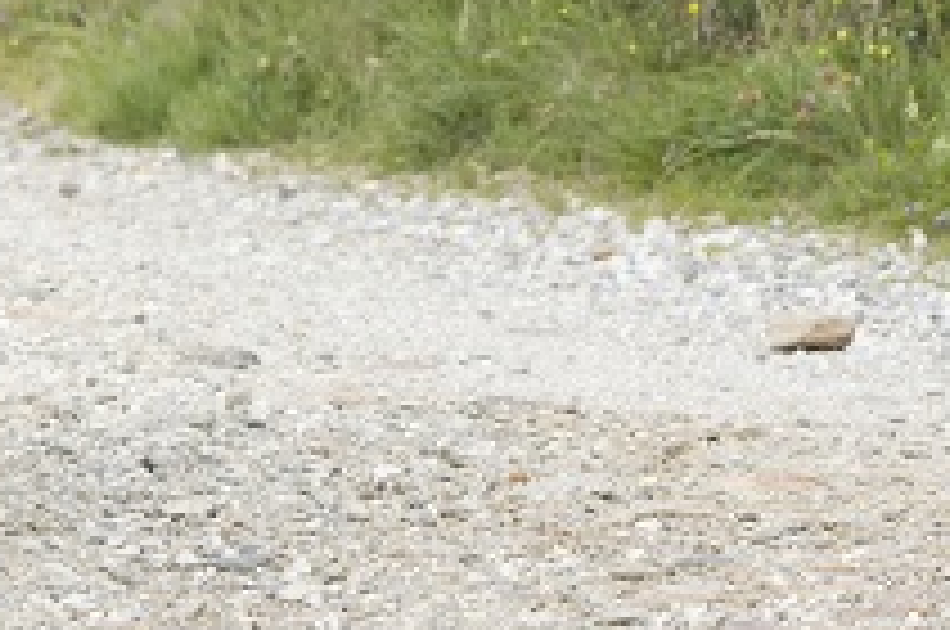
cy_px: -486
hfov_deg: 3.9
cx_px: -914
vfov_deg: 2.6
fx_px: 13754
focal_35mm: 522
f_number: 6.3
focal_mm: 110
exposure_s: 1/640
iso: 400
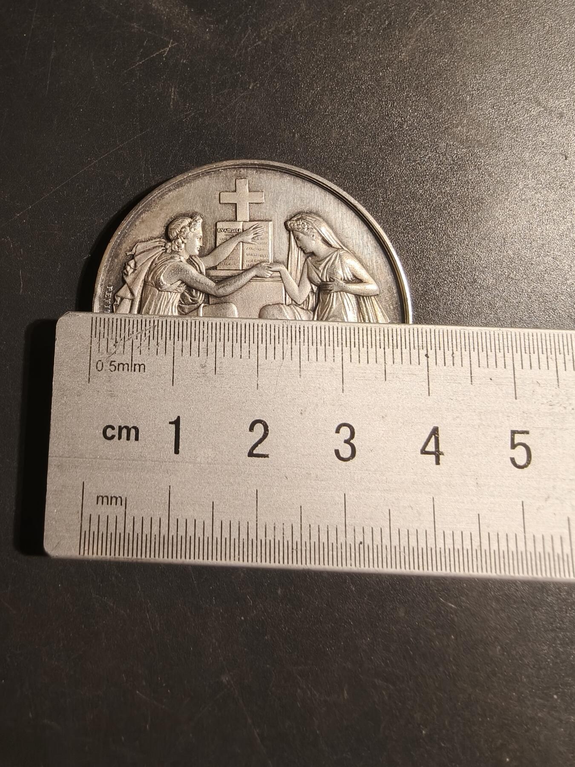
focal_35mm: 23
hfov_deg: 58.9
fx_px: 509
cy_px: 384
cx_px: 288
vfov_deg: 73.9
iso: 125
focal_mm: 2.32
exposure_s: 1/100
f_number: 2
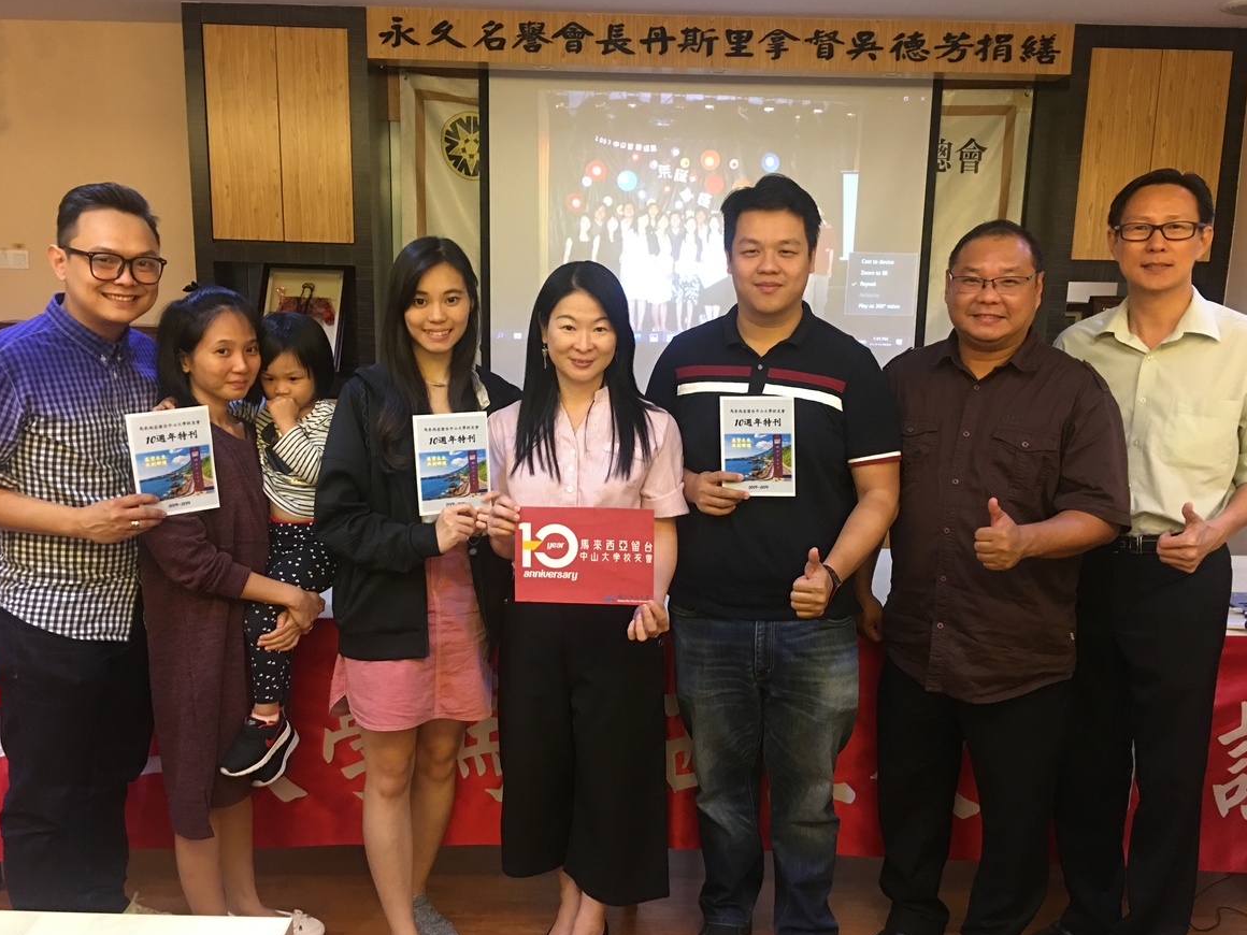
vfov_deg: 46.8
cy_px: 477
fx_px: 1081
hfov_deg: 60.0
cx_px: 636
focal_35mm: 30
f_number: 2.2
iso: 80
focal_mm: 4.15
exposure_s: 1/10
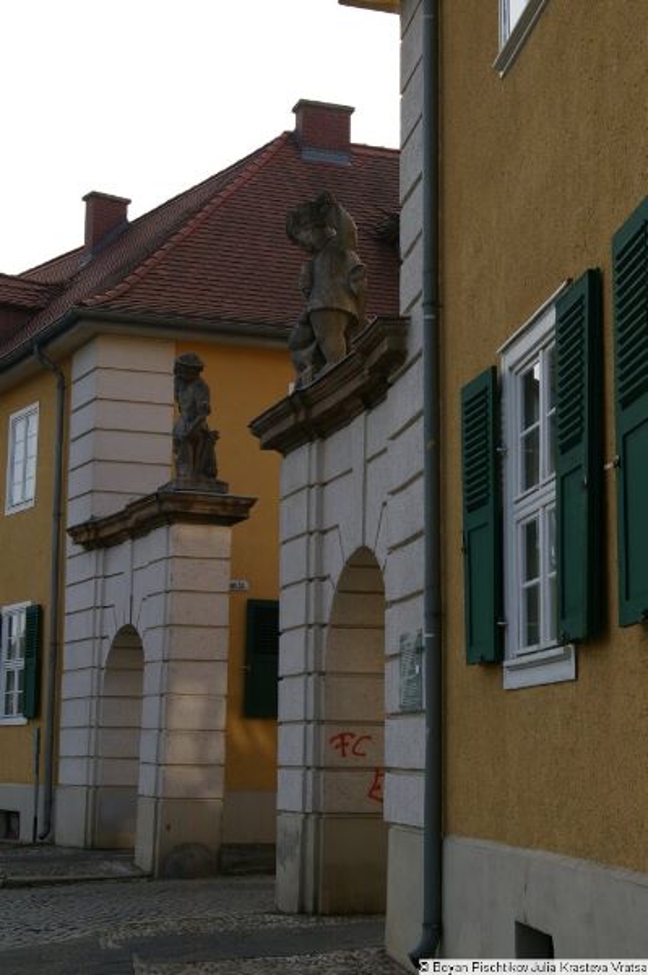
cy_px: 488
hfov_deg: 22.6
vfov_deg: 33.4
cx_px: 324
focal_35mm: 60
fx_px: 1623
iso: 200
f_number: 9.5
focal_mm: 40
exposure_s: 1/250
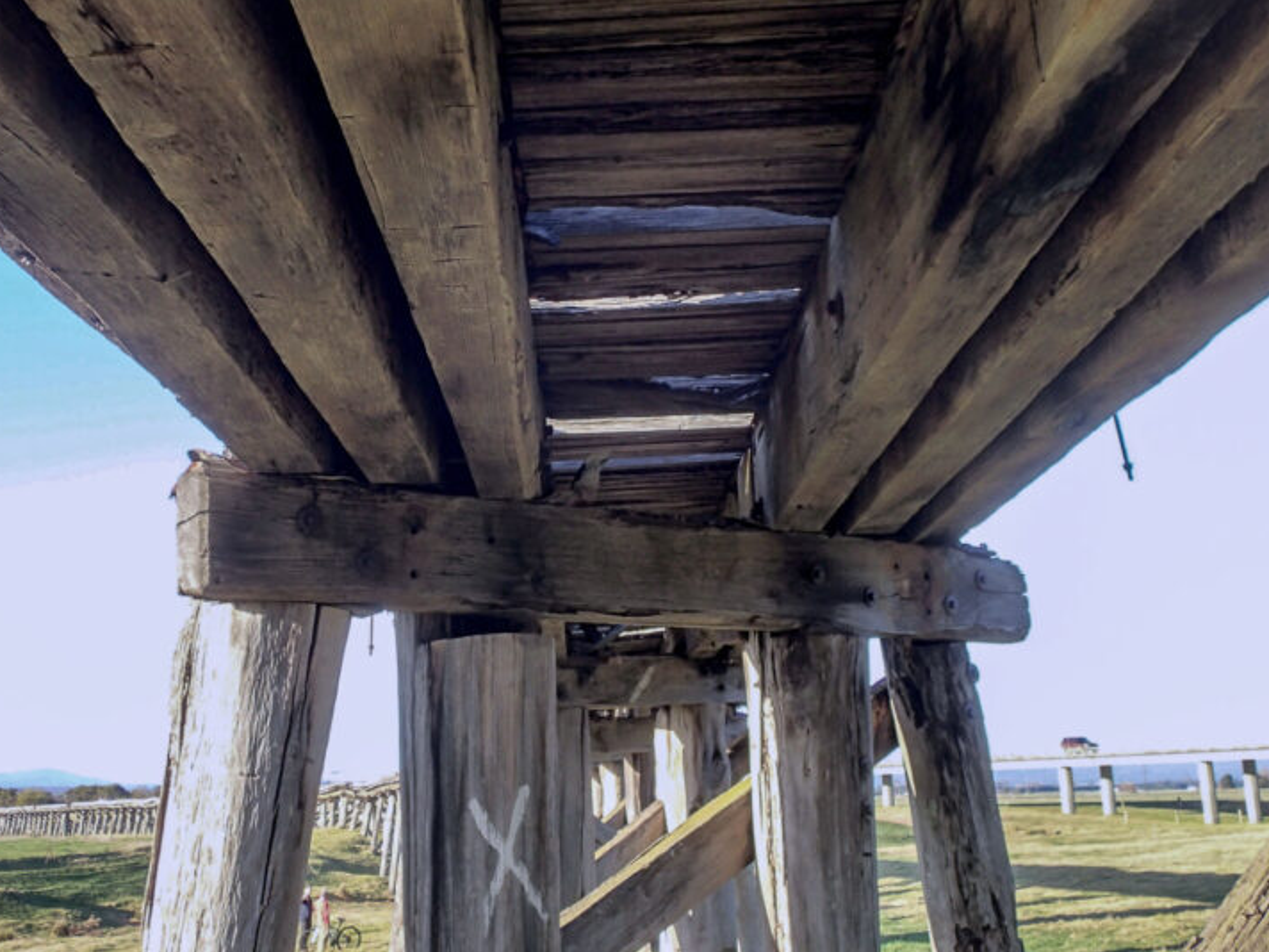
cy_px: 310
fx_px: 1686
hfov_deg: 41.2
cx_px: 602
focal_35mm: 46
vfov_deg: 31.3
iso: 100
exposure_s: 1/160
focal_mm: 5.87
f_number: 3.2
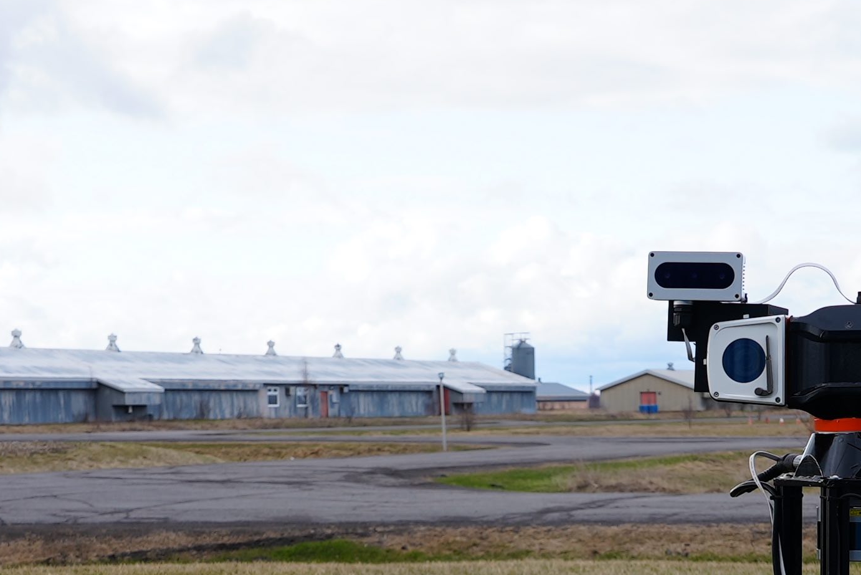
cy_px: 614
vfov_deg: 15.0
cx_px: 566
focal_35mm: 89
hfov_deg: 22.8
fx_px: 2130
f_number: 7.1
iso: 80
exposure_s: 1/100
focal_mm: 29
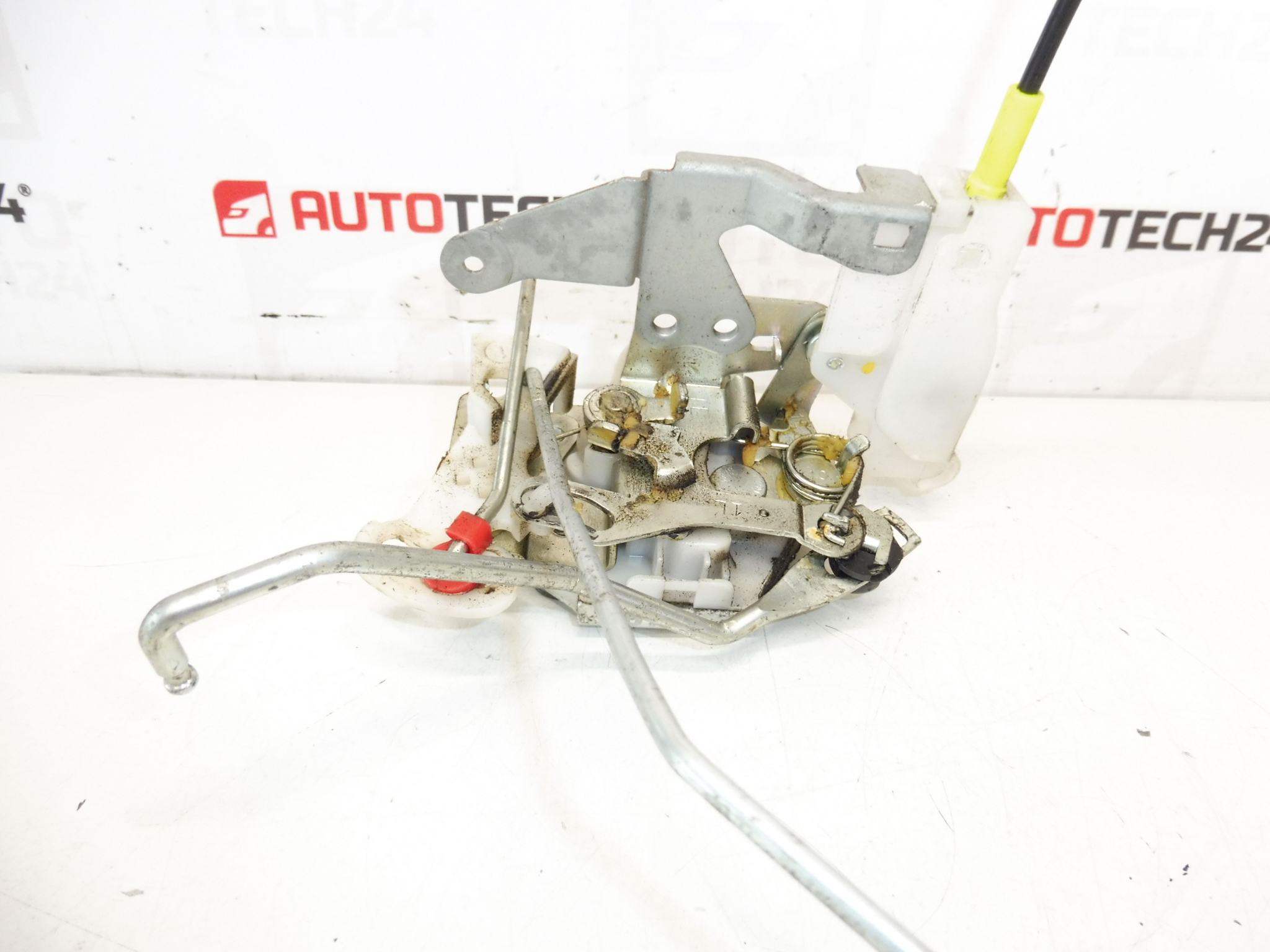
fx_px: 881
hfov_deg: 71.6
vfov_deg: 56.8
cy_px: 476
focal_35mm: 24
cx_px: 635
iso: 200
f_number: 3.5
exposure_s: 1/80
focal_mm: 4.3
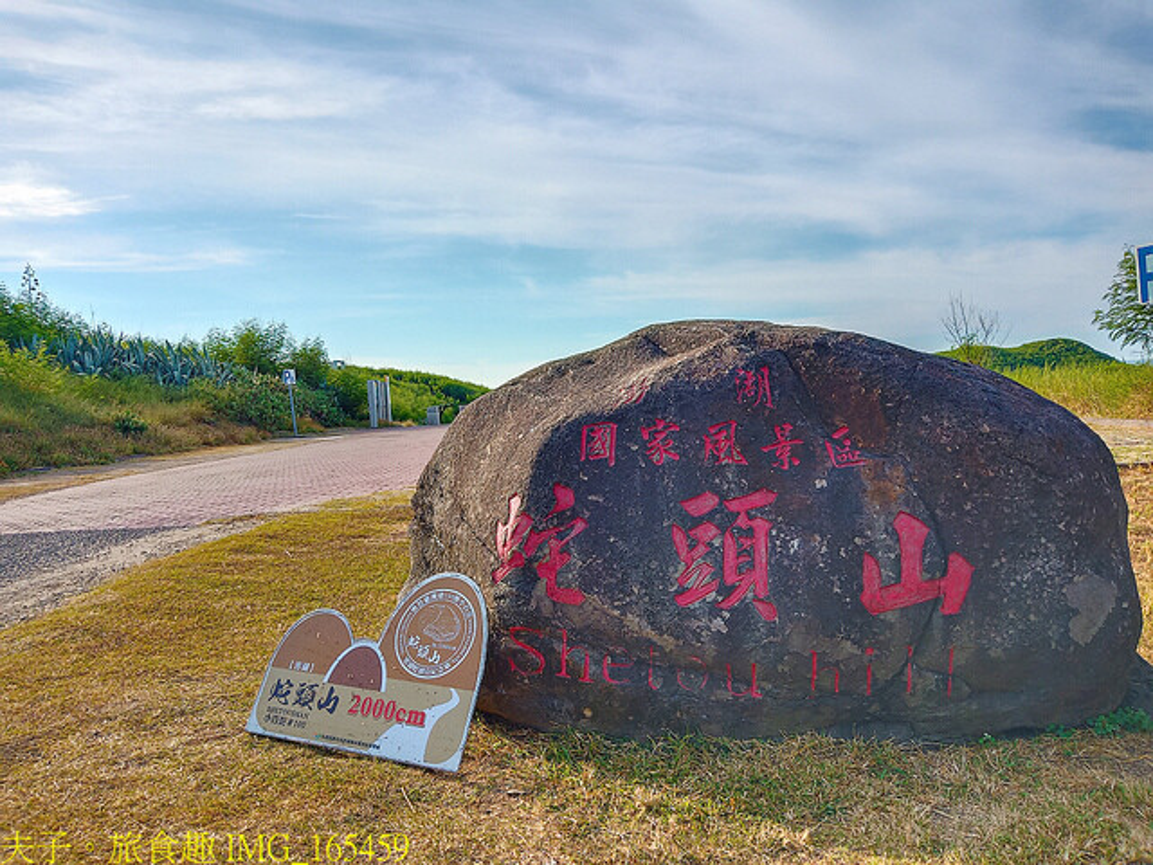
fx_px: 833
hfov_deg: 69.4
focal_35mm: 25
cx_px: 576
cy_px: 432
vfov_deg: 54.9
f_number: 2
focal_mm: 3.87
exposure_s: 1/829
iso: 100
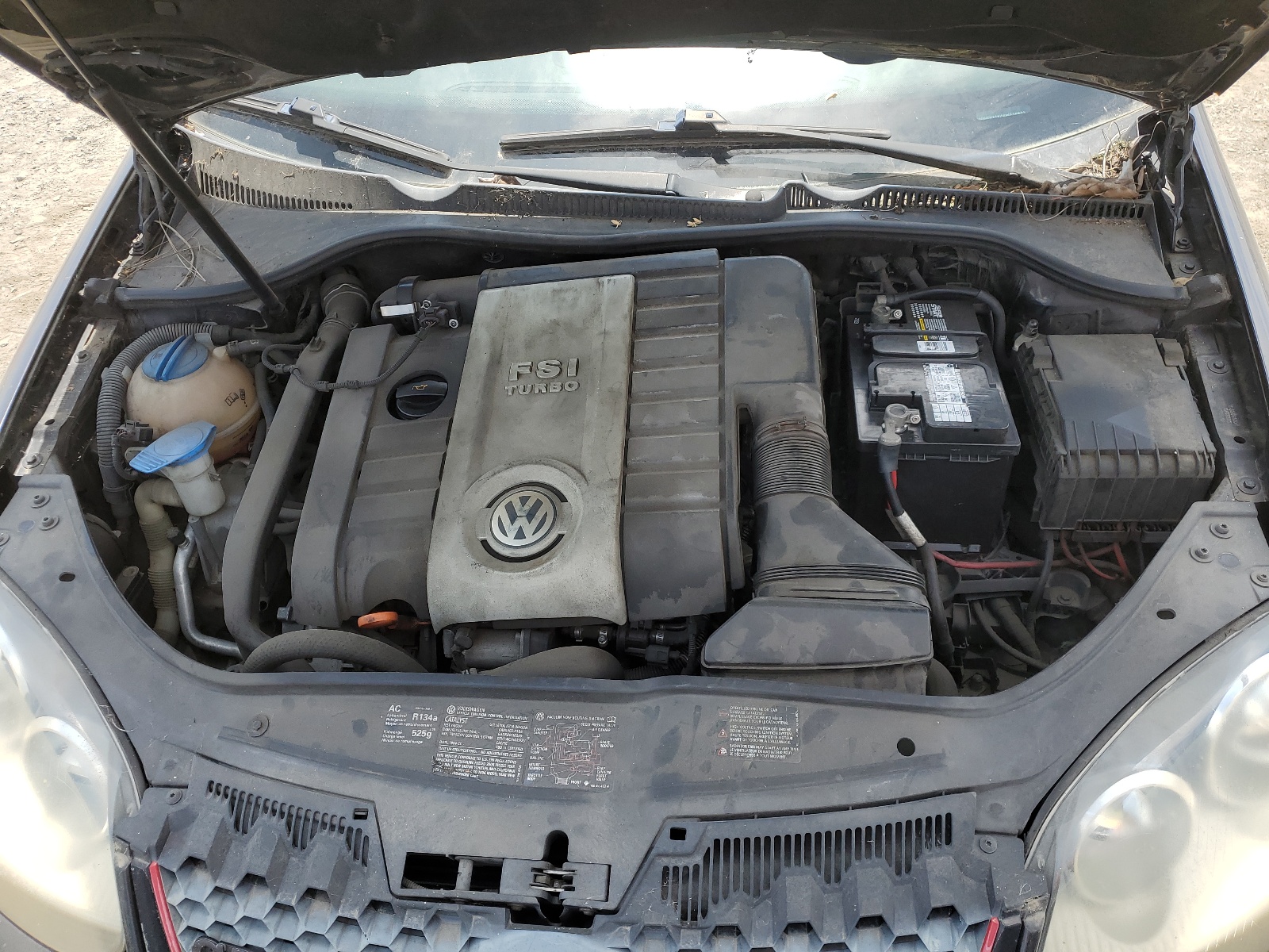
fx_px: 953
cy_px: 476
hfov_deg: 67.3
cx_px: 634
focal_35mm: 26
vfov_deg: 53.1
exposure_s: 1/1000
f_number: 1.5
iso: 50
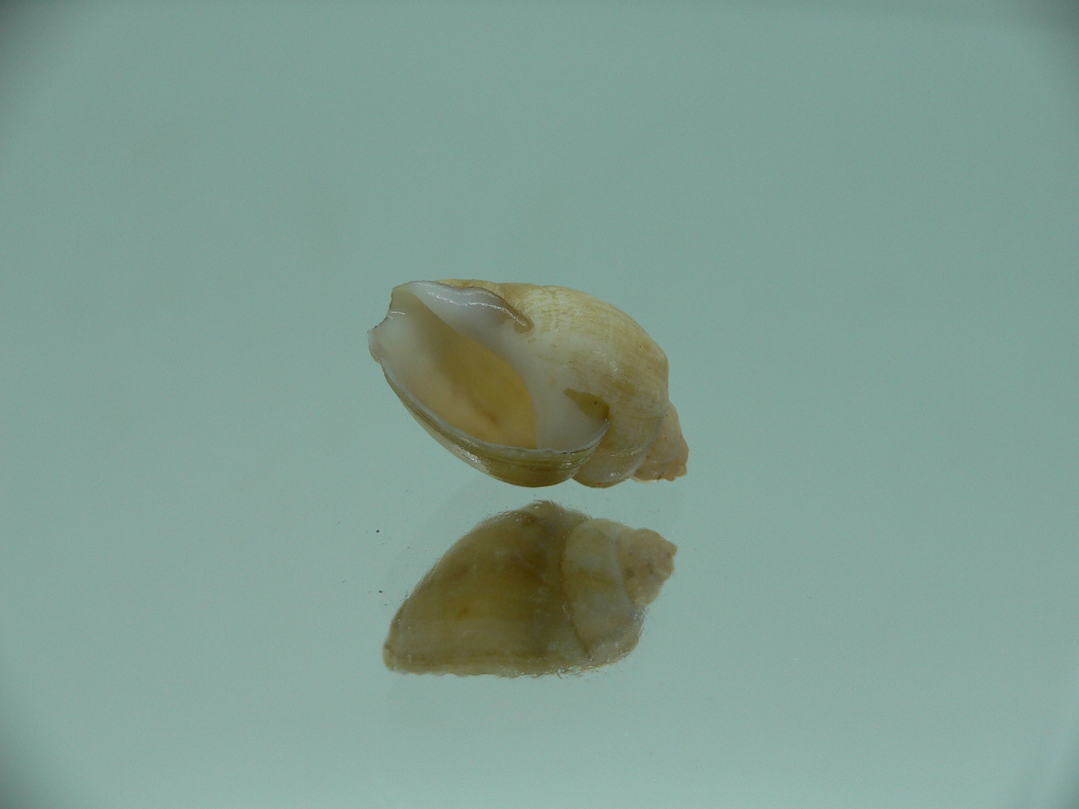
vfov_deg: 40.7
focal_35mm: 35
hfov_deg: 52.6
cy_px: 404
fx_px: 1091
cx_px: 540
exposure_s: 1/80
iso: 80
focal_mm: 4.6
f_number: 2.8
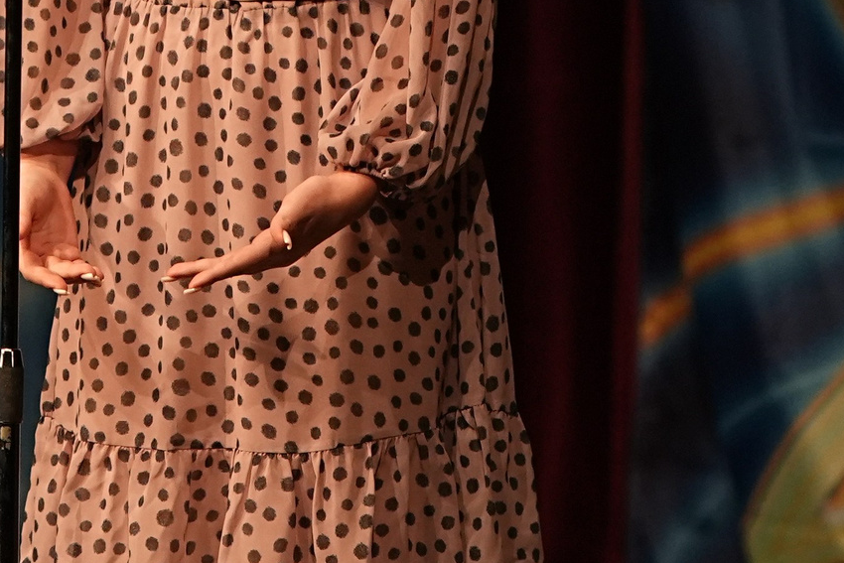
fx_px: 21173
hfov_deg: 2.3
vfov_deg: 1.5
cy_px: -231
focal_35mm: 903
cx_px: -26
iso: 1600
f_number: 2.8
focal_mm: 200
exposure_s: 1/500
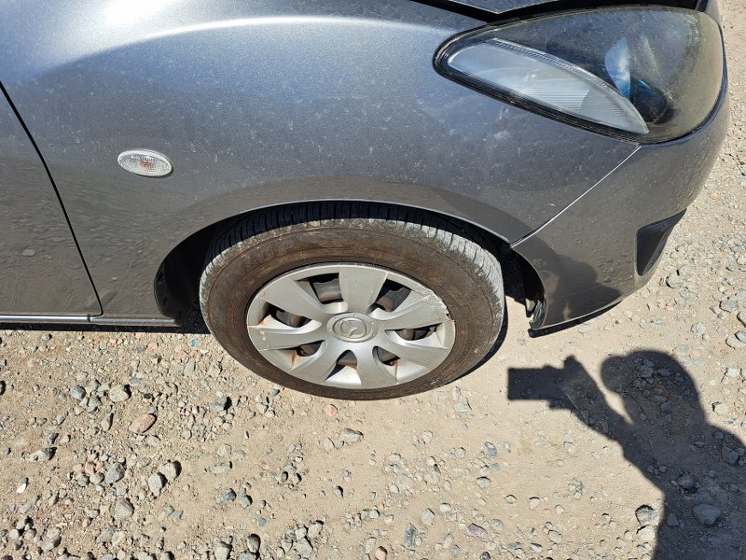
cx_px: 373
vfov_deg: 56.8
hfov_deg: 71.6
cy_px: 280
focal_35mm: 24
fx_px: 517
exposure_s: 1/1923
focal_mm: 5.23
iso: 50
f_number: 1.8
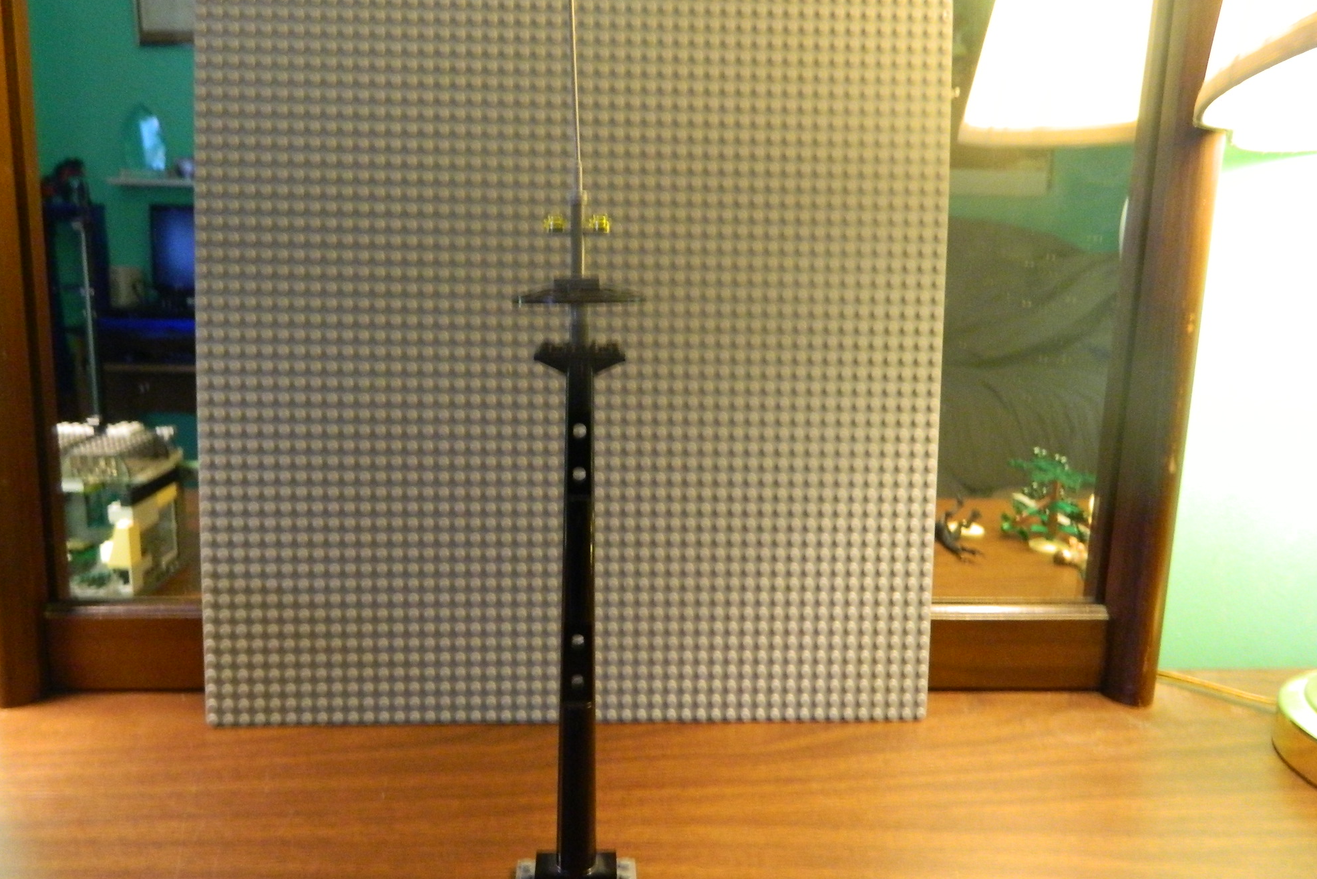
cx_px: 634
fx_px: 988
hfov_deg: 67.4
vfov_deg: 47.9
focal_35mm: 27
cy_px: 438
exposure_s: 1/13
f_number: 3.1
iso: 400
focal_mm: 4.5
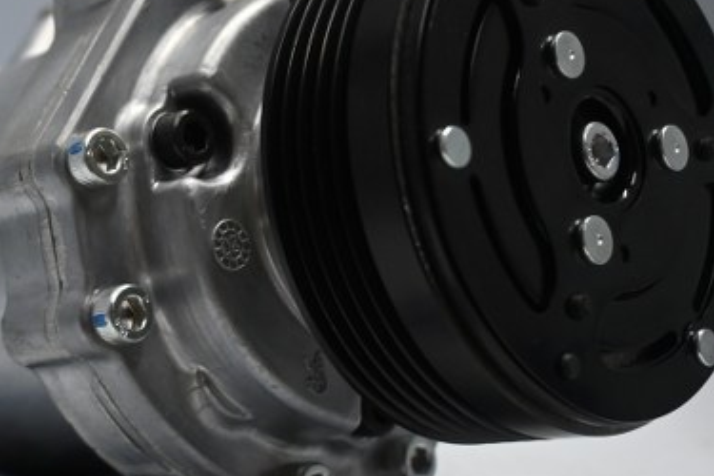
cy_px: 174
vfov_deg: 17.0
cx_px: 196
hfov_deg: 25.1
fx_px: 1588
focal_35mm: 80
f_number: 4.2
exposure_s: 1/125
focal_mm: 25
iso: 900
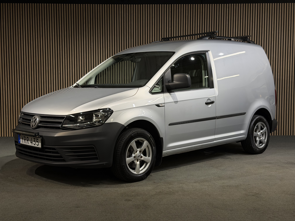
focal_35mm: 48
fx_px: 409
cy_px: 110
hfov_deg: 39.7
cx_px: 148
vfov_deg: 30.3
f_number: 1.78
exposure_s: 1/134
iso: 50
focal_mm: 6.76
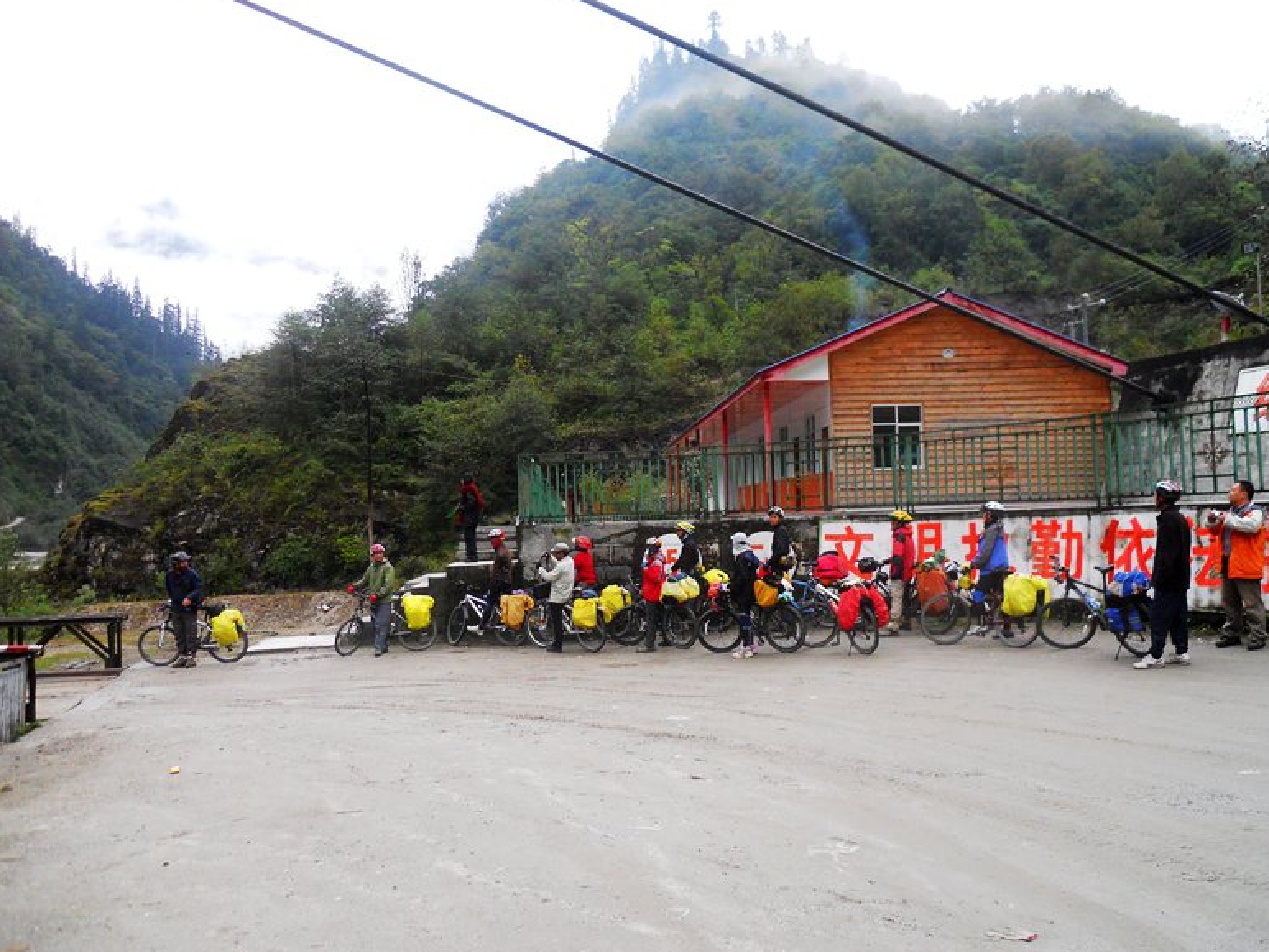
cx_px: 653
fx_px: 1063
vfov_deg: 48.2
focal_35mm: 29
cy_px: 470
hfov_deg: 61.6
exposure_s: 1/200
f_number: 2.7
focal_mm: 5
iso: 400
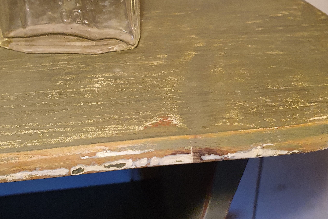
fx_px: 392
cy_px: 83
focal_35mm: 43
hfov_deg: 45.3
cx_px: 136
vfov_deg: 31.1
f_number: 2.4
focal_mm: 4.32
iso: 400
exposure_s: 1/100
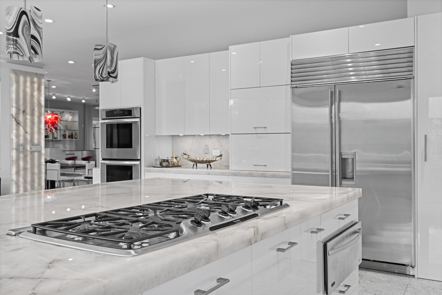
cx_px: 221
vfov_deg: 40.0
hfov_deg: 57.2
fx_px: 405
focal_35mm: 33
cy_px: 148
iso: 500
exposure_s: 1/3
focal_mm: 33
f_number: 9
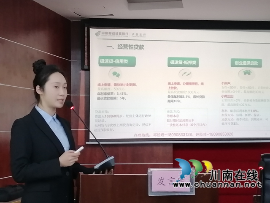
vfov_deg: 23.3
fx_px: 491
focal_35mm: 63
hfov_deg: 30.7
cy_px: 102
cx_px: 135
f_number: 1.8
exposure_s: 1/25
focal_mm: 5.3
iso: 320
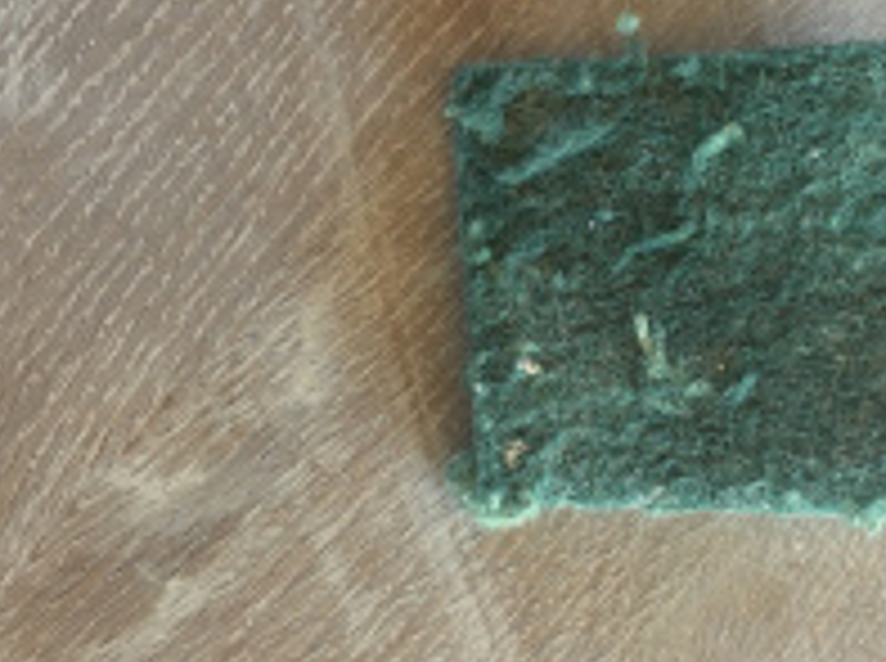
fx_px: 1507
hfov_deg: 32.2
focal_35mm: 59
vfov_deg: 24.7
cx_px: 652
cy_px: 333
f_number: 2.2
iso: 80
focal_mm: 4.15
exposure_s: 1/33
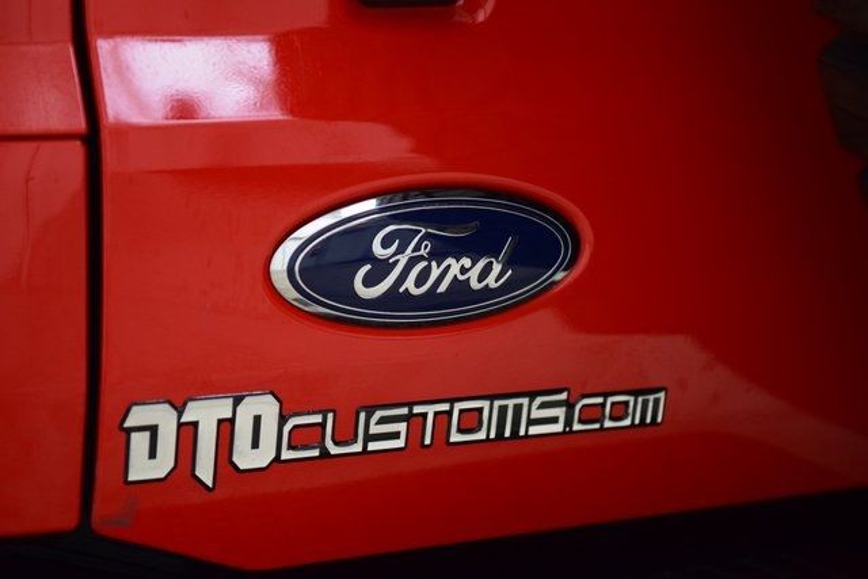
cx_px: 434
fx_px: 2532
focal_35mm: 105
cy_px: 290
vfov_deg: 13.0
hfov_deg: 19.5
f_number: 2.8
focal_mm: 70
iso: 1600
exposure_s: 1/80
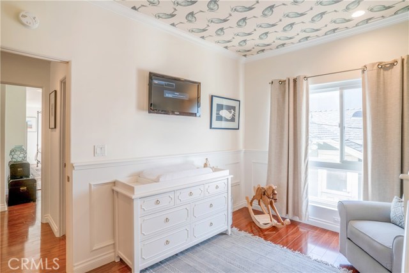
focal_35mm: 18
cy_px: 136
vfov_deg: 67.4
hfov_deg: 90.0
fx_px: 205
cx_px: 204
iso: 125
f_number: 8
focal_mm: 18
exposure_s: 1/50
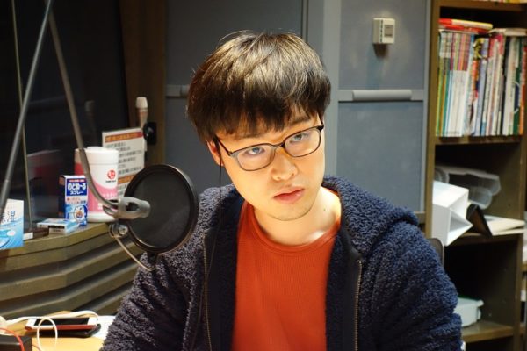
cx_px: 264
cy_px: 176
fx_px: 1303
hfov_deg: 22.9
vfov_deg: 15.4
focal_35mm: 89
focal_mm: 33.2
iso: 1600
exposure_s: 1/30
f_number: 4.5
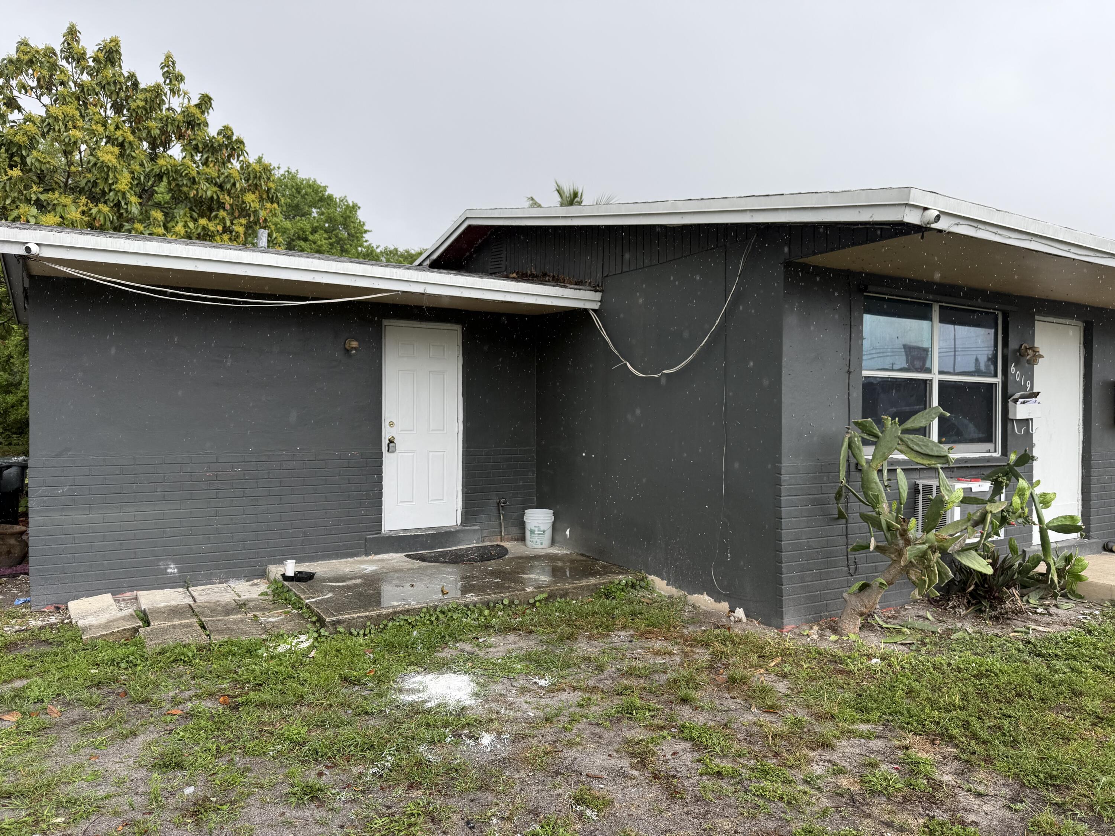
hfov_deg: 71.6
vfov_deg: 56.8
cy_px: 418
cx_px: 558
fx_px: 773
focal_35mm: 24
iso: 80
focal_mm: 6.76
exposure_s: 1/858
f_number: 1.78
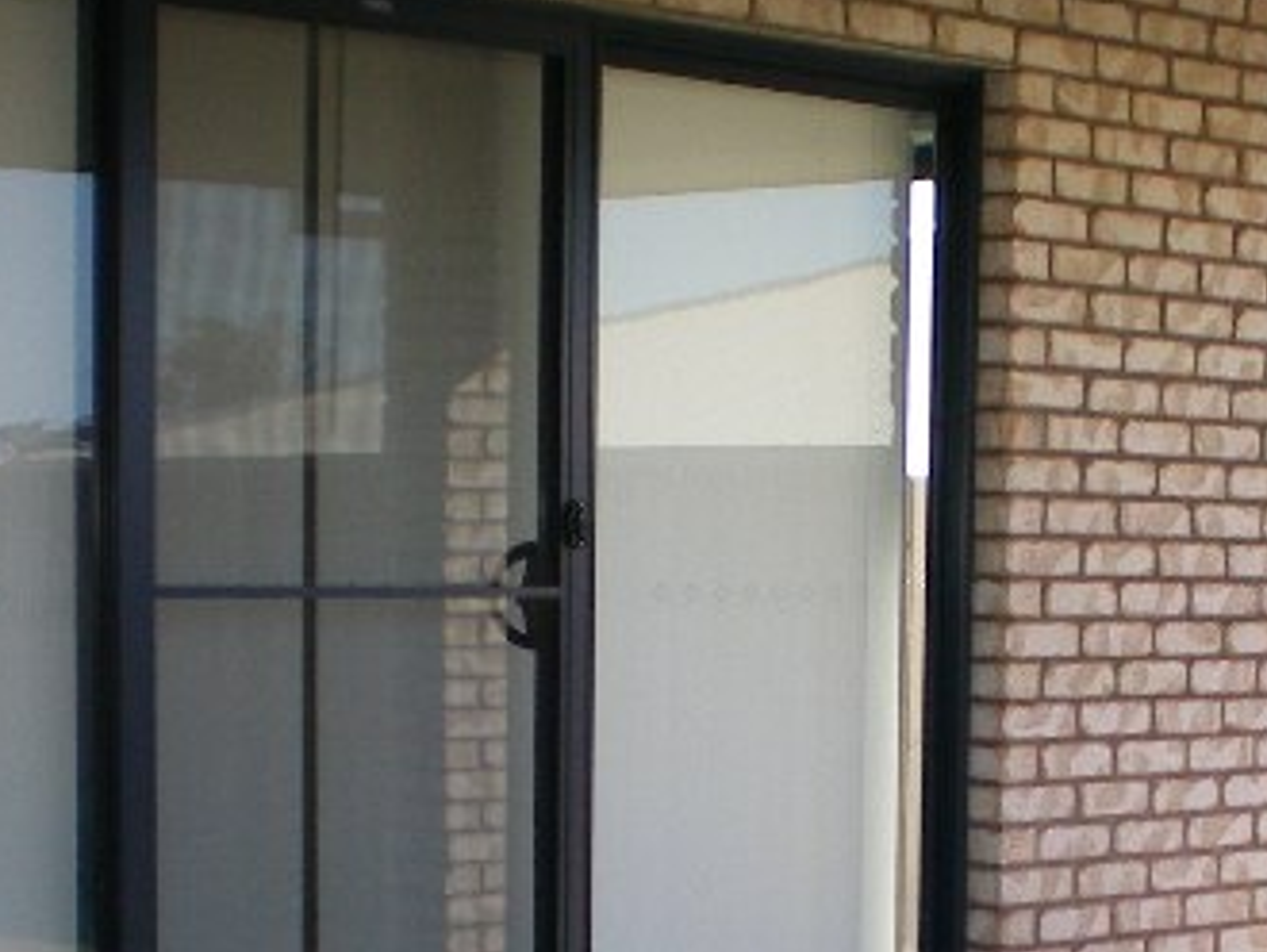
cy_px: 940
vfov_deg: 15.8
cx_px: 1117
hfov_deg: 20.9
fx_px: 3370
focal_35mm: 92
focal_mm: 6.3
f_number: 3.1
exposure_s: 1/320
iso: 64
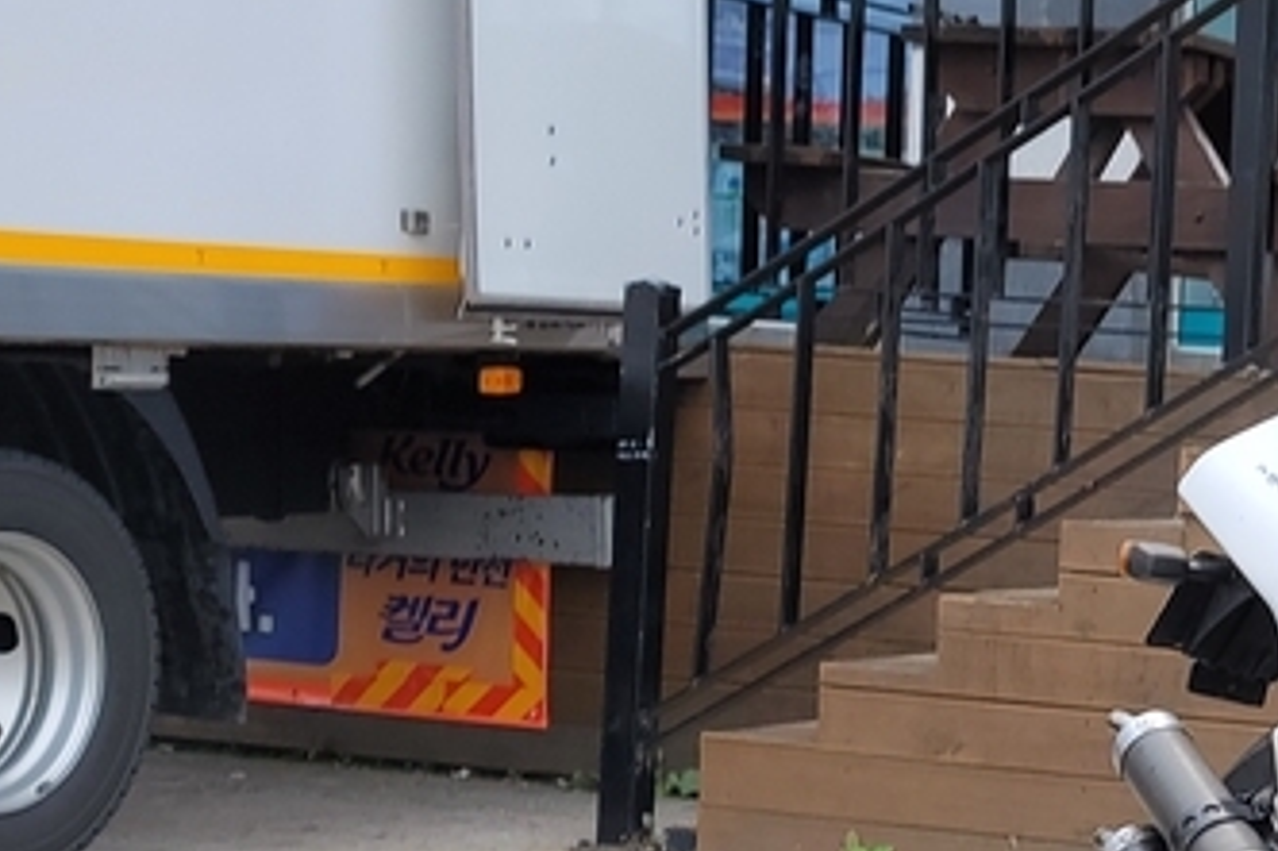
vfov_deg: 14.5
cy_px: 651
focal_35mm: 94
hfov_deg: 20.1
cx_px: 1621
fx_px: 3335
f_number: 1.8
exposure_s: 1/396
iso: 20
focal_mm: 7
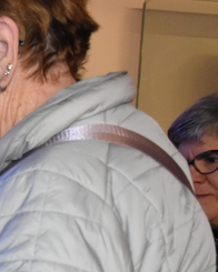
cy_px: 255
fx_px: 919
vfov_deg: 16.6
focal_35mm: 114
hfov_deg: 11.8
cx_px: -248
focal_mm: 22
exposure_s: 1/60
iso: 2800
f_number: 3.5
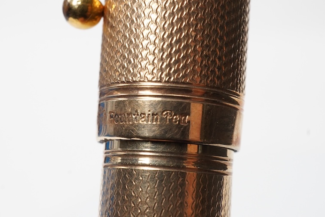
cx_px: 135
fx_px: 605
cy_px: 129
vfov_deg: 20.3
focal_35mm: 67
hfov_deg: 30.0
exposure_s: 1/100
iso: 640
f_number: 22
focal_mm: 30
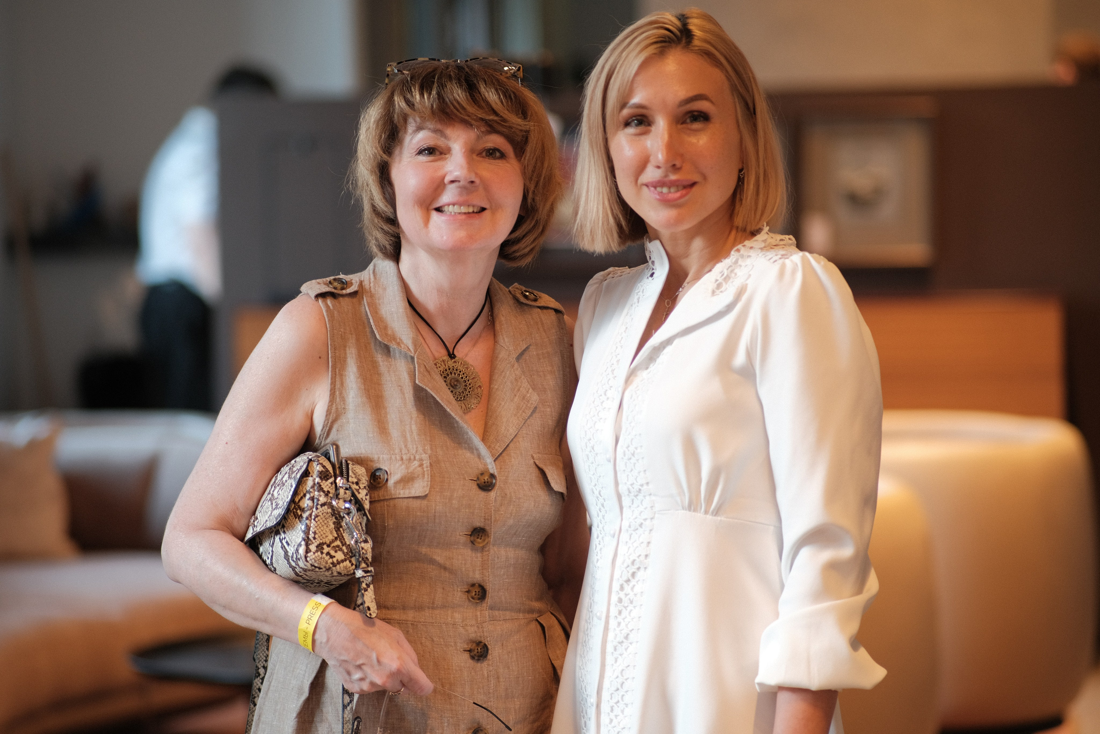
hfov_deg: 16.0
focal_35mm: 128
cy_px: 367
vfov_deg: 10.7
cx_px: 550
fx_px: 3911
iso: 500
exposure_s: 1/125
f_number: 1.8
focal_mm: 85
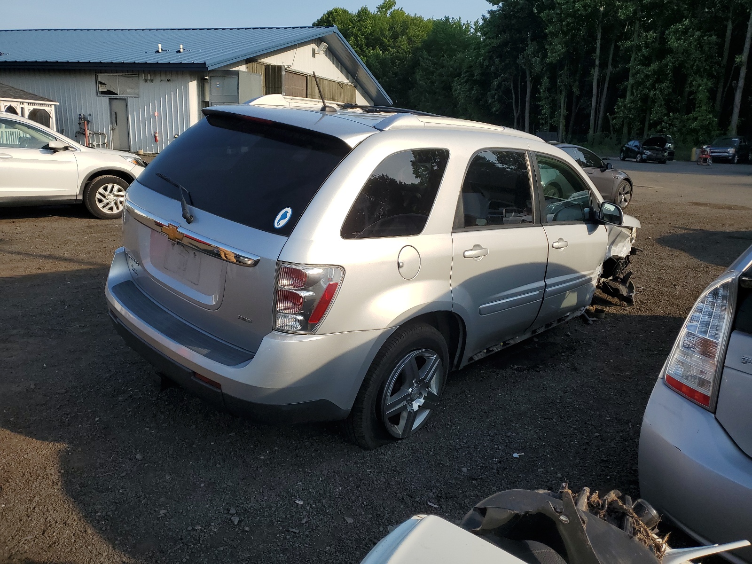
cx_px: 376
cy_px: 282
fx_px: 565
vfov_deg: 53.1
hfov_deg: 67.3
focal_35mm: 26
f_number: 1.5
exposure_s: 1/3333
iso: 50
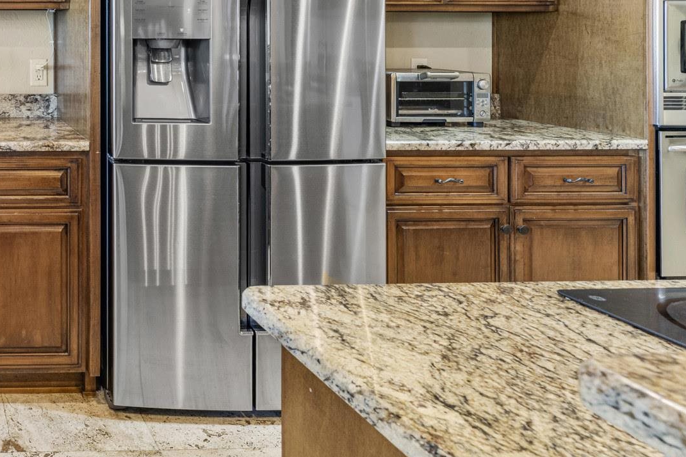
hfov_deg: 43.2
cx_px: -58
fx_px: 667
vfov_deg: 35.0
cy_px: 21
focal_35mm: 35
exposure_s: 1.6
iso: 250
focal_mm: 15
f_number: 9
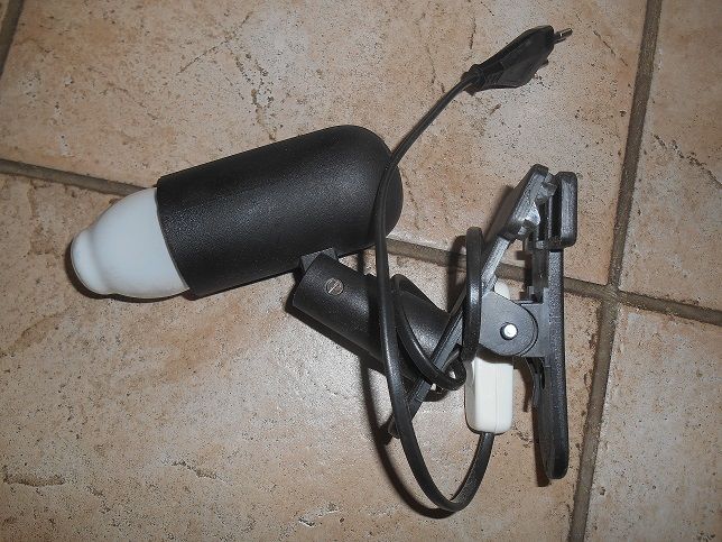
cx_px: 361
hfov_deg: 67.3
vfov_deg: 53.1
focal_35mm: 26
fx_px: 542
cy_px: 271
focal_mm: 4.7
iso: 80
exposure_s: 1/25
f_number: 3.4
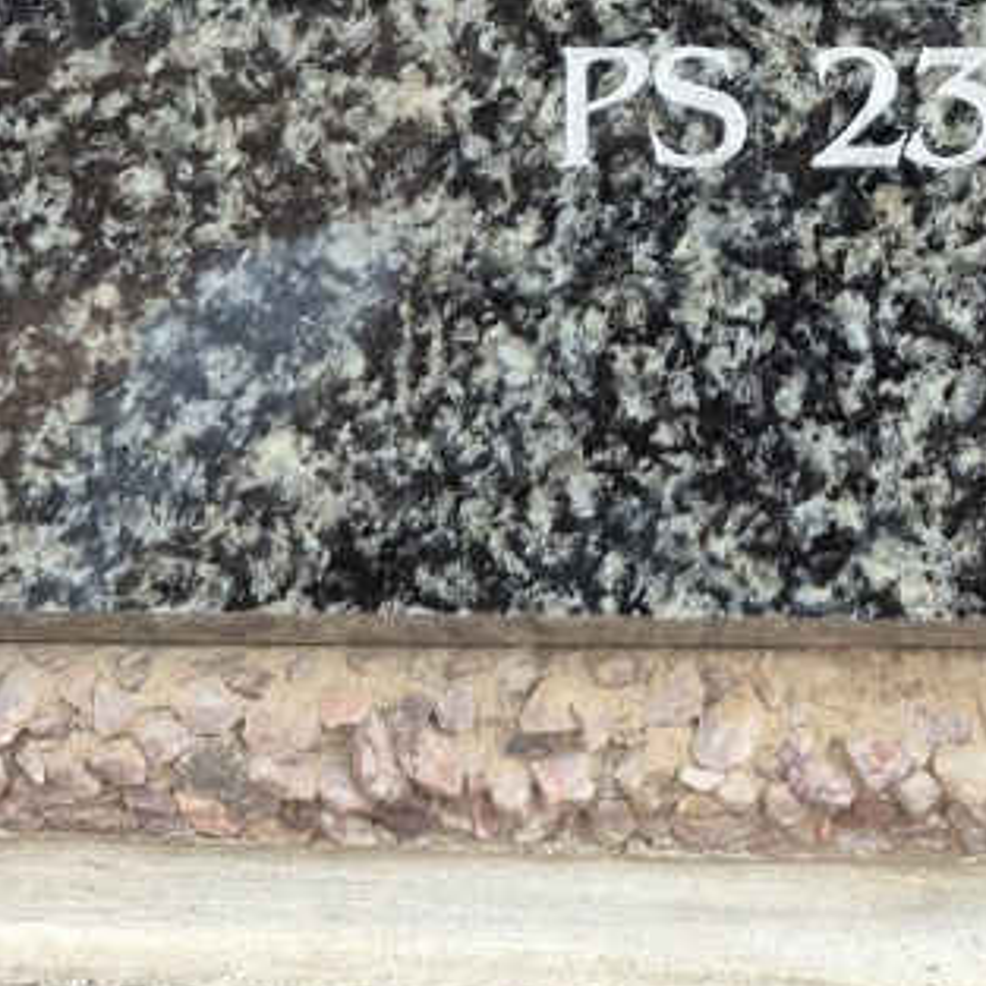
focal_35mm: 78
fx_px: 2514
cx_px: 932
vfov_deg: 19.6
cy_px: -457
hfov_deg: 21.6
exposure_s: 1/180
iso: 100
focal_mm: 5.4
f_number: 1.8
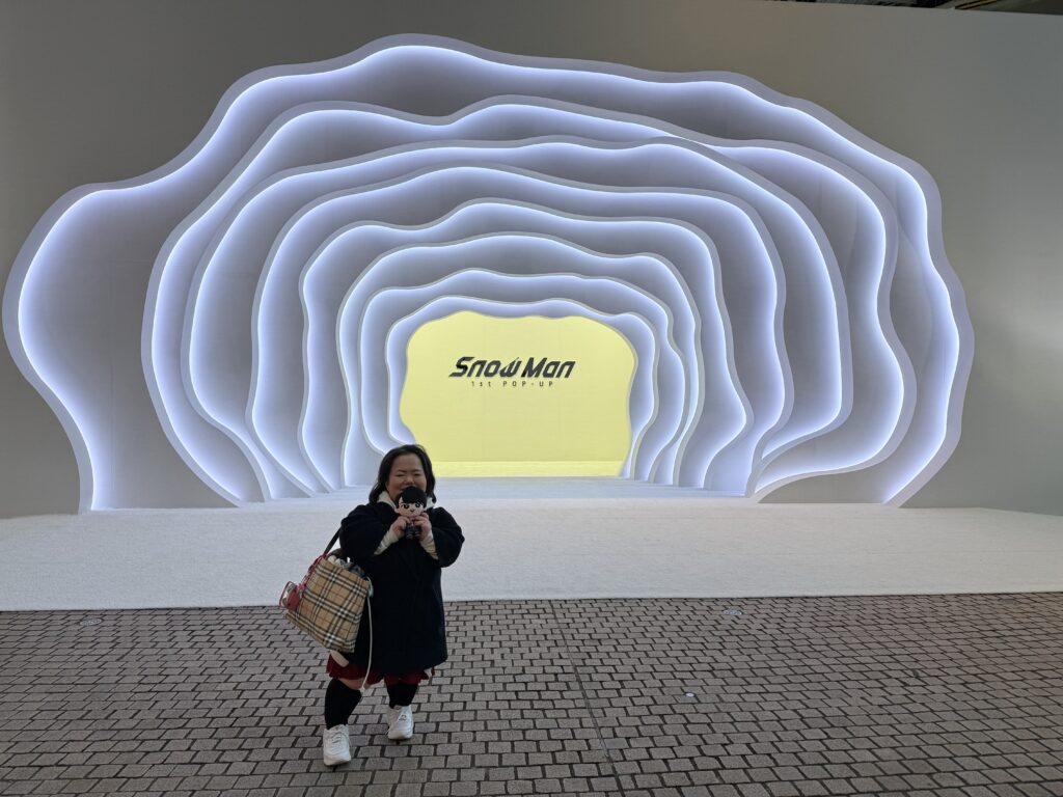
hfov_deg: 71.6
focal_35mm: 24
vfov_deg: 56.8
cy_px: 398
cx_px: 532
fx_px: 737
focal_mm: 6.76
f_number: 1.78
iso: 64
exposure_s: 1/160
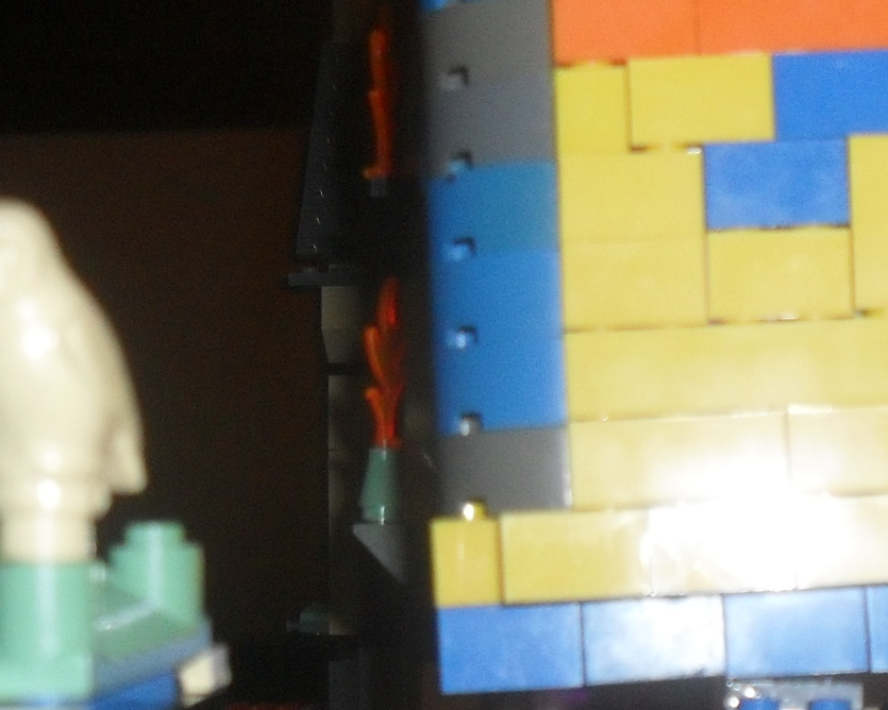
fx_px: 2786
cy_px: 599
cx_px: 683
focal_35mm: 106
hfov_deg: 18.0
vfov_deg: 14.4
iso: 200
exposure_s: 1/45
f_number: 3.2
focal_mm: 6.3
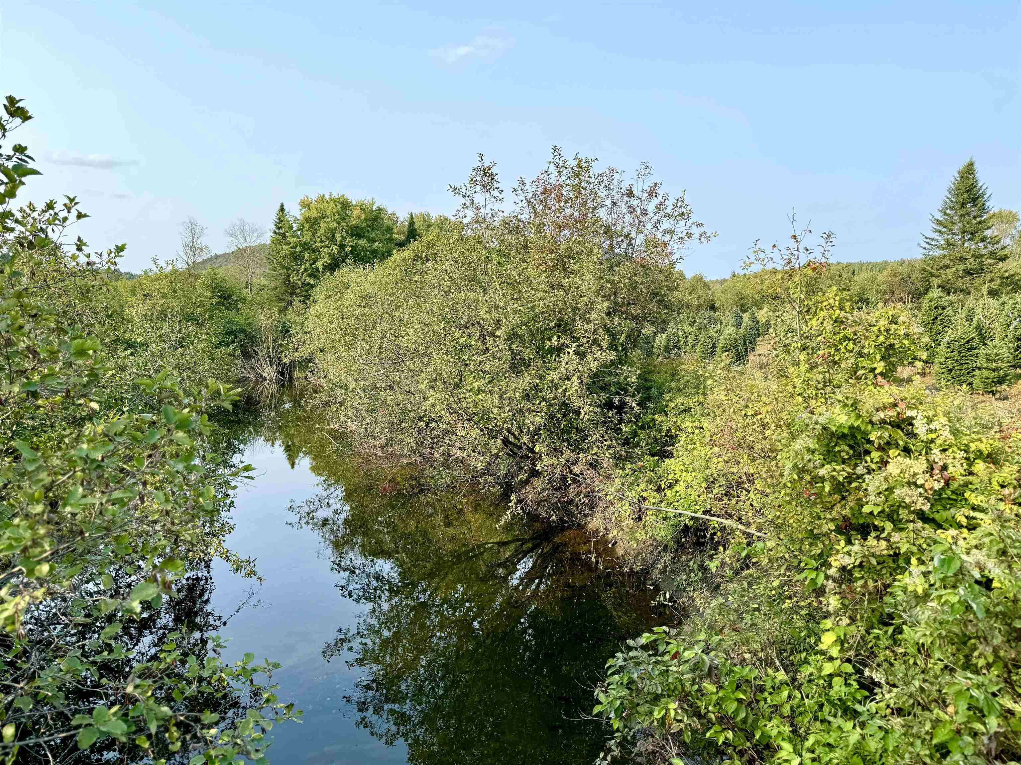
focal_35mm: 24
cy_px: 382
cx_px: 510
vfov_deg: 56.8
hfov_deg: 71.6
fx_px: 708
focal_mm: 6.76
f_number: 1.78
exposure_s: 1/685
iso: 80
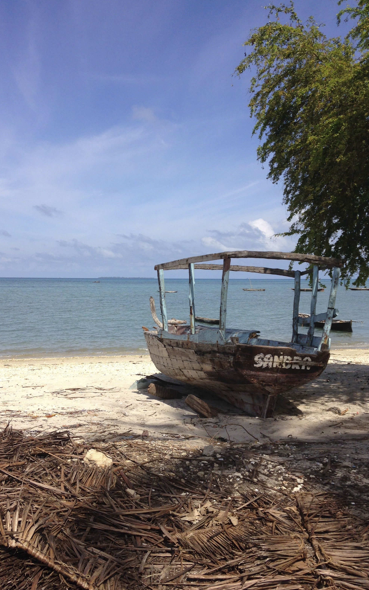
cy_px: 293
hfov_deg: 35.3
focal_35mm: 36
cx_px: 172
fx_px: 579
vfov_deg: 54.0
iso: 50
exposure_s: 1/2300
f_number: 2.4
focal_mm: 4.12
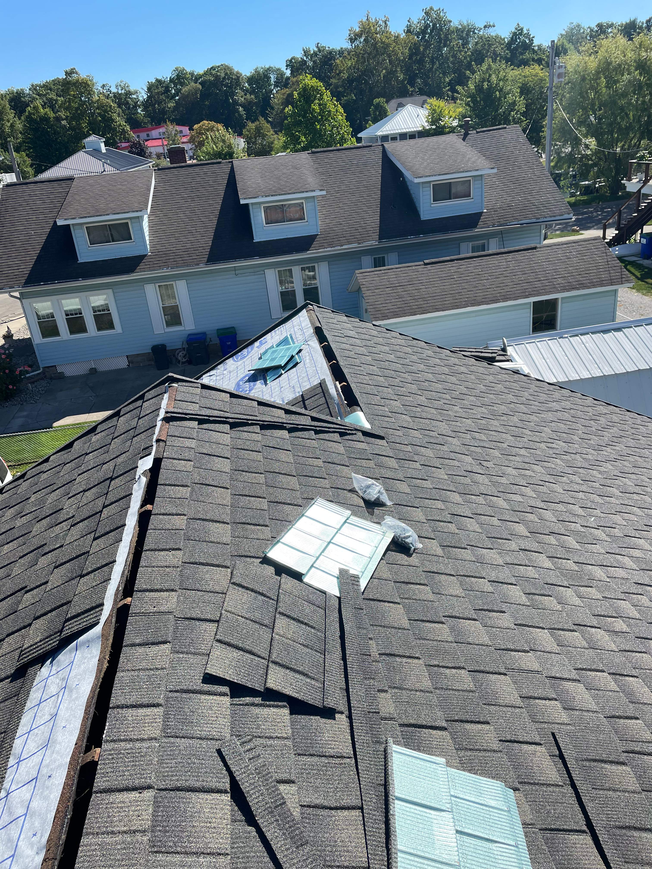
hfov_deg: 53.1
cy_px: 434
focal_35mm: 26
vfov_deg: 67.3
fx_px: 653
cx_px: 326
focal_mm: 4.2
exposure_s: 1/2353
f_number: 1.6
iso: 32
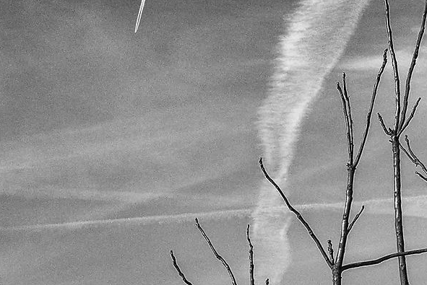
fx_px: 2409
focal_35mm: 203
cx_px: -3
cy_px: 512
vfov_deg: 6.6
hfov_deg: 10.0
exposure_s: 1/200
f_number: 11
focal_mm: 50
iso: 200
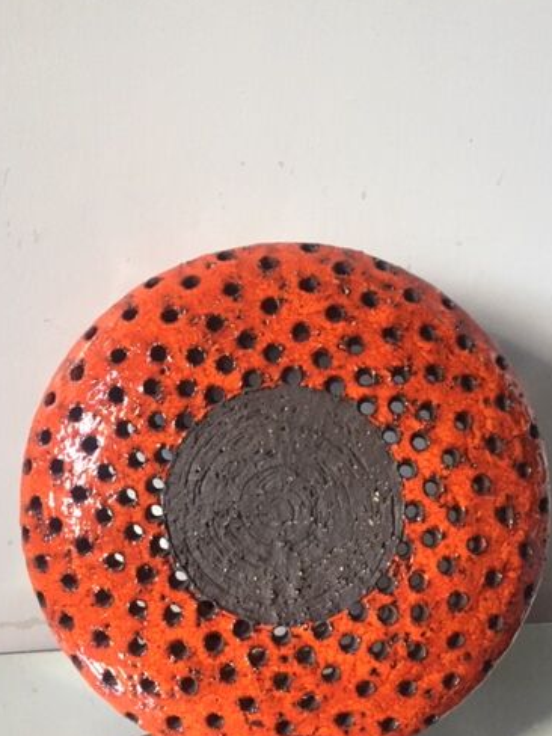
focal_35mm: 38
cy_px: 463
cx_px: 297
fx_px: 808
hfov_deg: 37.7
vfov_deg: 48.5
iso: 250
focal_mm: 4.15
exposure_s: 1/25
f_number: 2.2
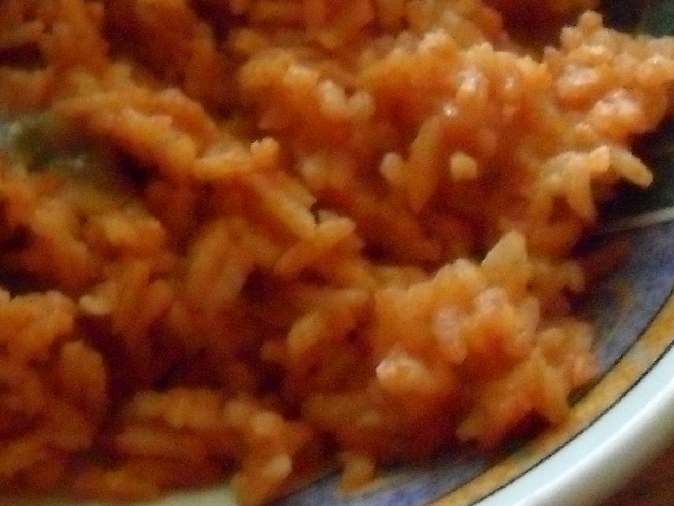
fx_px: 1694
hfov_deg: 20.6
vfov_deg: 16.7
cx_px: -197
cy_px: 37
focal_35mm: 87
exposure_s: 1/15
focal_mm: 4.9
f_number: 3.5
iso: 800
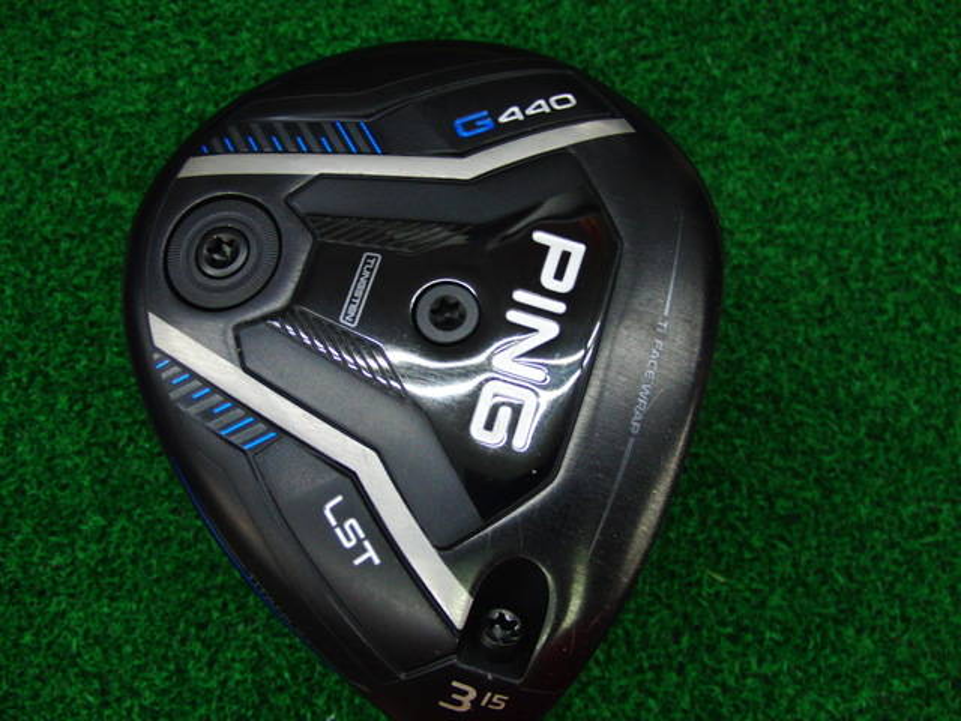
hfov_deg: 50.1
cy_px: 360
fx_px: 1027
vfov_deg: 38.7
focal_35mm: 37
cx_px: 480
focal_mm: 6.42
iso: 400
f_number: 3.6
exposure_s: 1/60
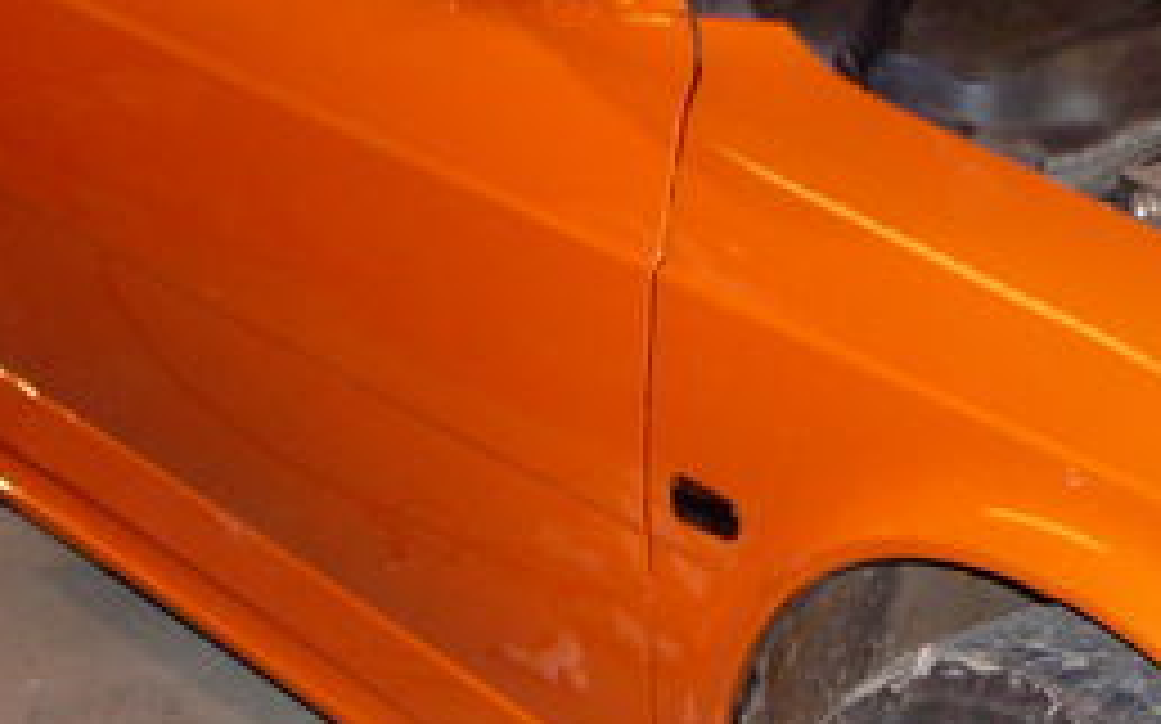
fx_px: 3163
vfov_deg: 13.1
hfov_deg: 20.8
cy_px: 283
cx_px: 702
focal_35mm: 100
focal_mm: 6.3
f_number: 2.8
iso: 160
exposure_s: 1/45
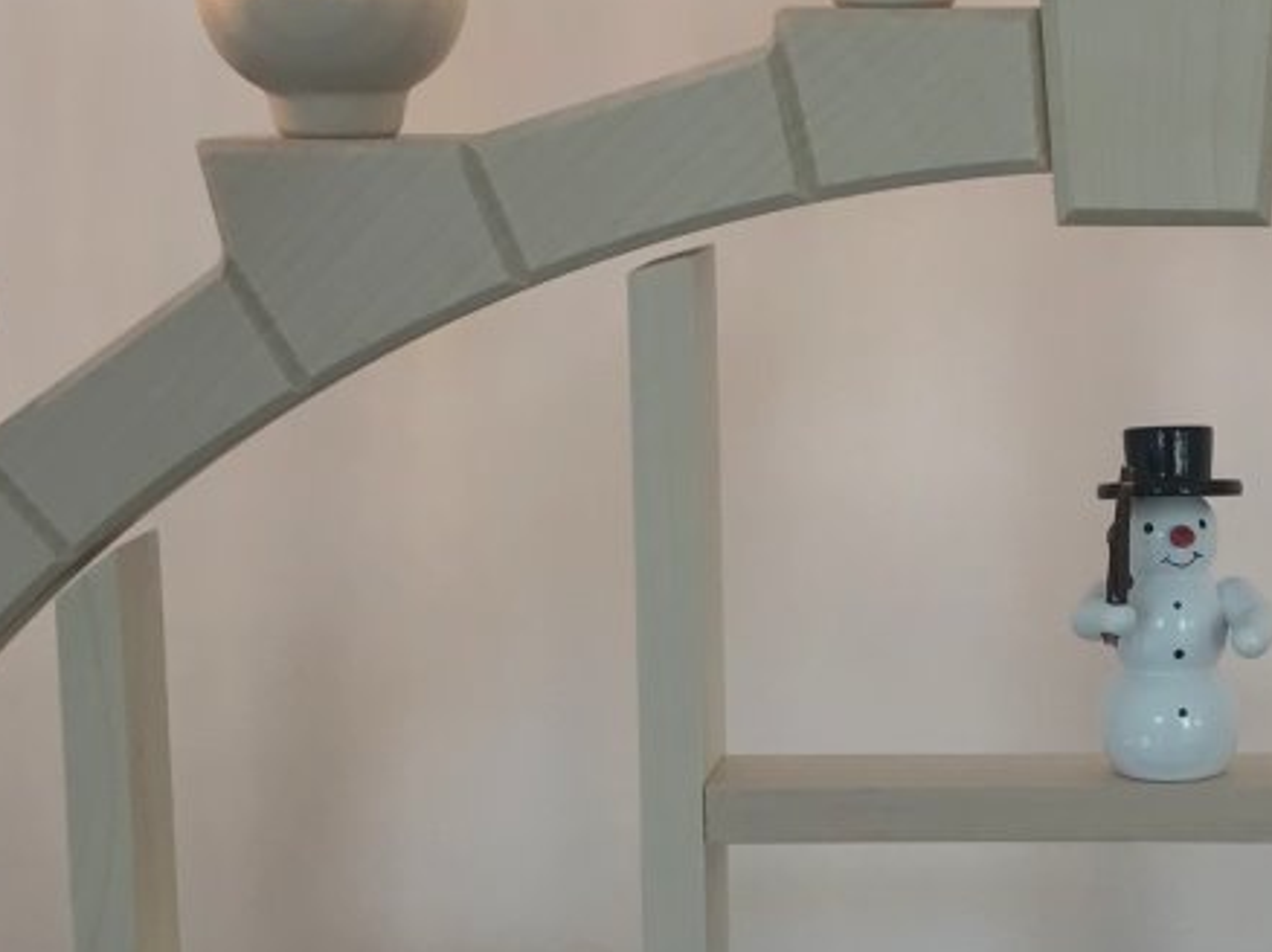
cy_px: 713
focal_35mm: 96
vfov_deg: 15.3
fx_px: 3526
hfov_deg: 20.0
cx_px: 1165
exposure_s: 1/50
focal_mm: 3.99
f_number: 1.8
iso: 32
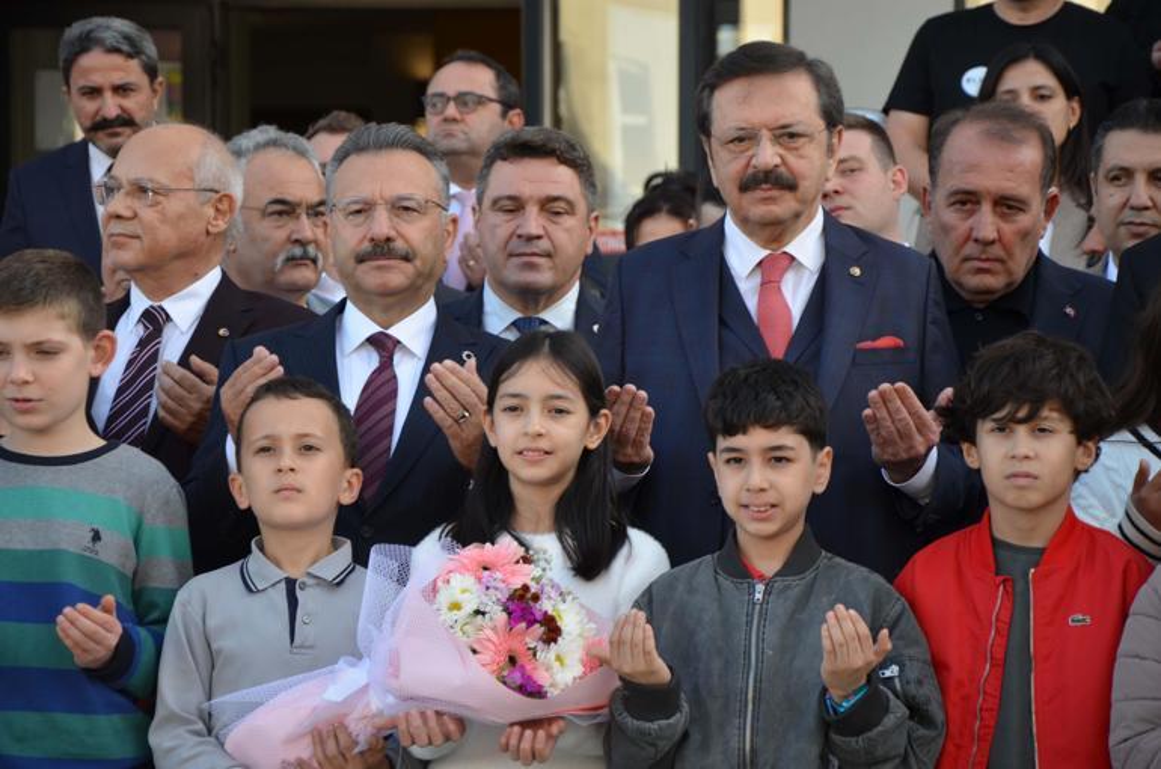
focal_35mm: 147
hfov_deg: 14.0
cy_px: 384
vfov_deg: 9.3
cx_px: 580
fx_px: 4731
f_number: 5.6
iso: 200
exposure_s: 1/125
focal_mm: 98
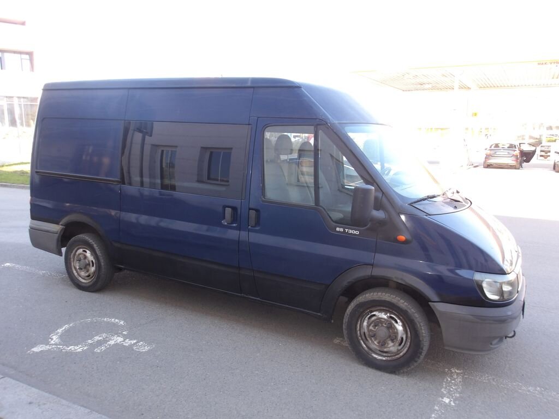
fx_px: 436
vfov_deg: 51.4
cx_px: 280
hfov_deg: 65.3
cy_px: 210
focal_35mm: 27
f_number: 3
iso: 100
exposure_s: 1/92
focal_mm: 4.9
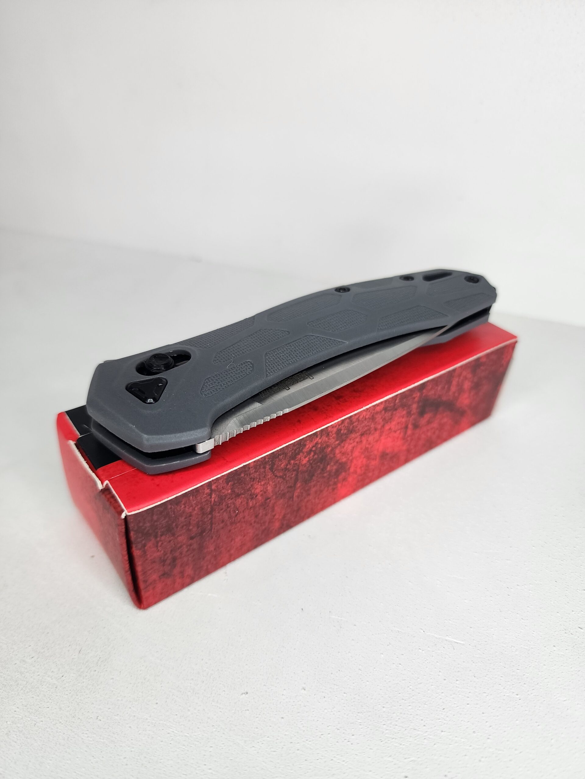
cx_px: 292
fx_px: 518
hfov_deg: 58.9
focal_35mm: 23
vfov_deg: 73.9
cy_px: 390
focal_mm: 6.4
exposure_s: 1/100
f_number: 1.8
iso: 100
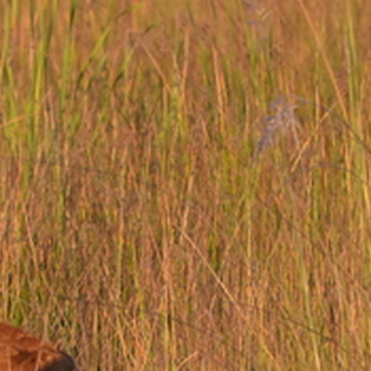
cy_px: 356
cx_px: -38
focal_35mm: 2796
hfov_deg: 0.6
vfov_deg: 0.6
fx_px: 33903
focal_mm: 300
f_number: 5.6
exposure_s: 1/400
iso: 400
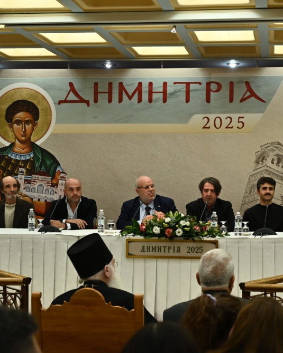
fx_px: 691
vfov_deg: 28.7
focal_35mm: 66
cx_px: 212
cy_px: 177
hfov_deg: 22.9
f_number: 4.5
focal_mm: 46
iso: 1800
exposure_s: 1/200
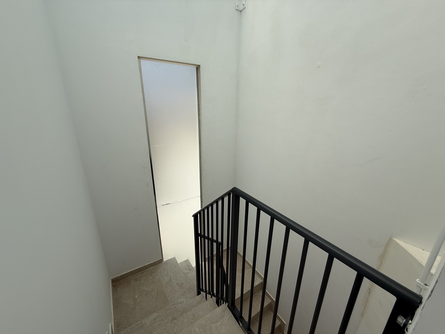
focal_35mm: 14
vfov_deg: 85.7
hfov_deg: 102.1
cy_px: 167
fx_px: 180
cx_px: 222
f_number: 2.2
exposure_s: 1/3460
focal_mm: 2.22
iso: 50
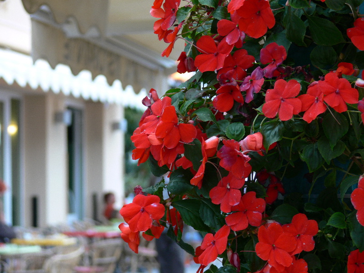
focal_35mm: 135
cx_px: 182
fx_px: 1420
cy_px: 136
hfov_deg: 14.6
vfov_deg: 11.0
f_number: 3.6
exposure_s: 1/60
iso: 80
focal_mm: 28.6
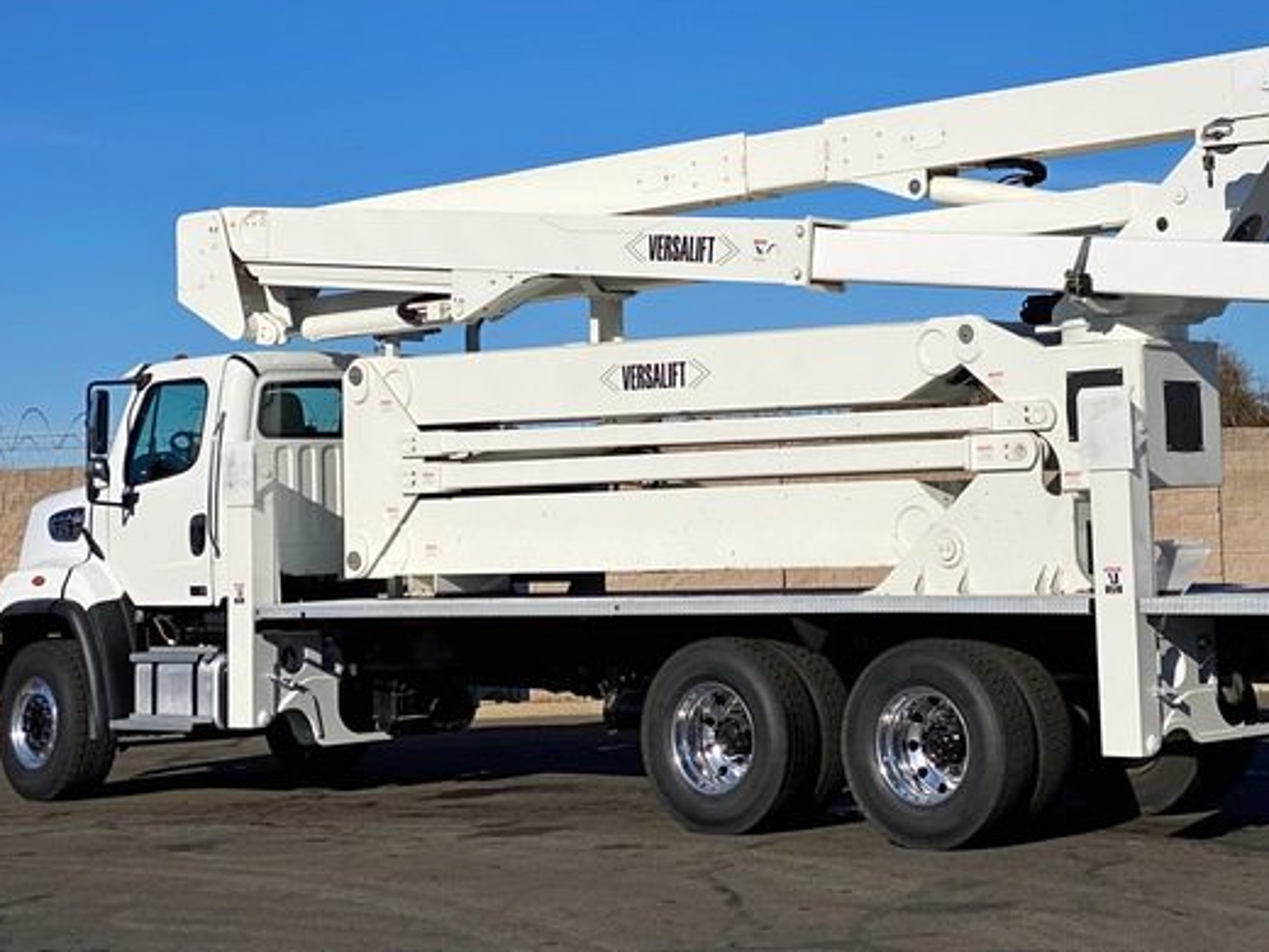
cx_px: 847
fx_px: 2859
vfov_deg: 18.8
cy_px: 297
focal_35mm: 78
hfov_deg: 24.9
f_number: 2
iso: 25
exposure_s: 1/5319
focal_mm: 6
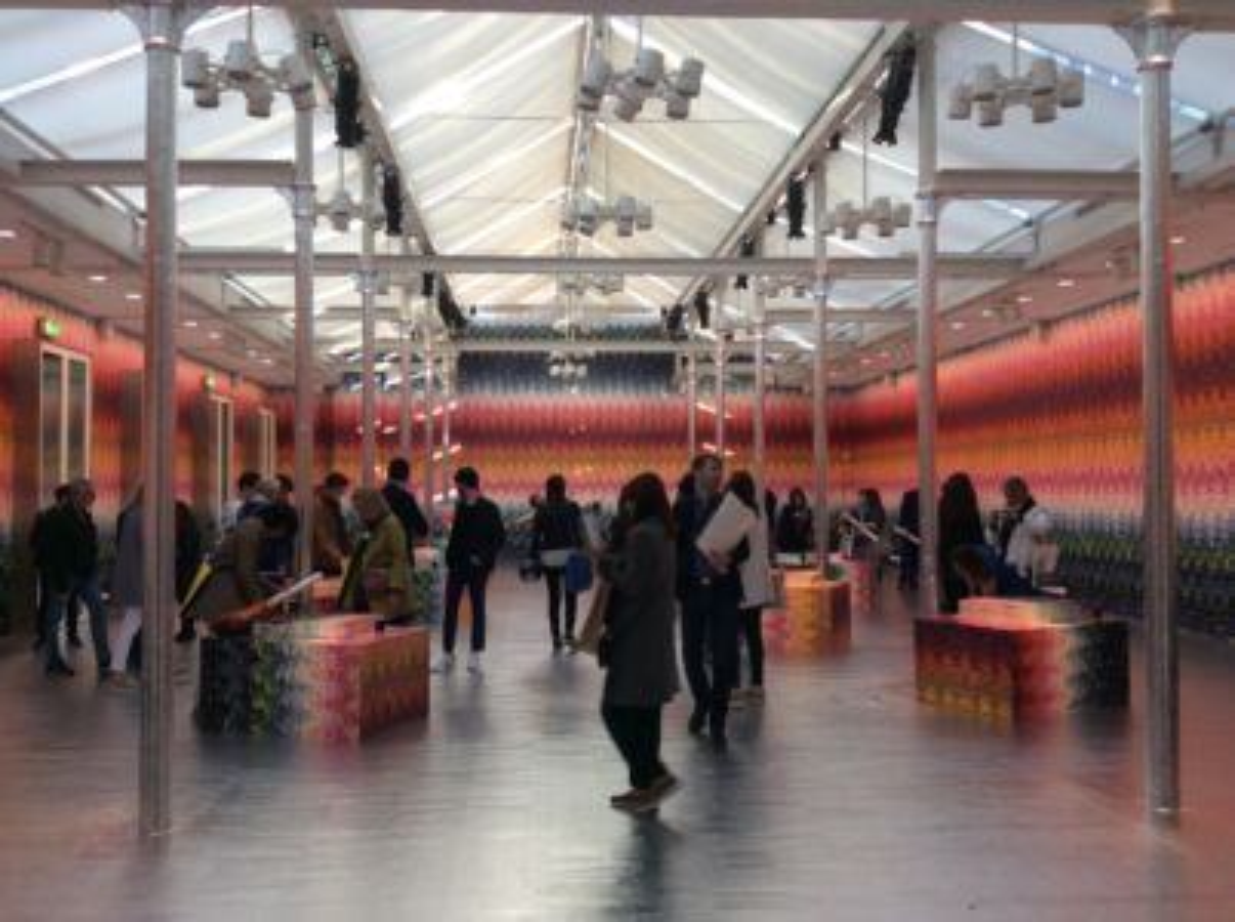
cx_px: 618
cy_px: 461
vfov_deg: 44.0
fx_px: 1140
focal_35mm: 32
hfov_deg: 56.9
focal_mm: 3.3
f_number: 2.4
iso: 50
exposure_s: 1/60
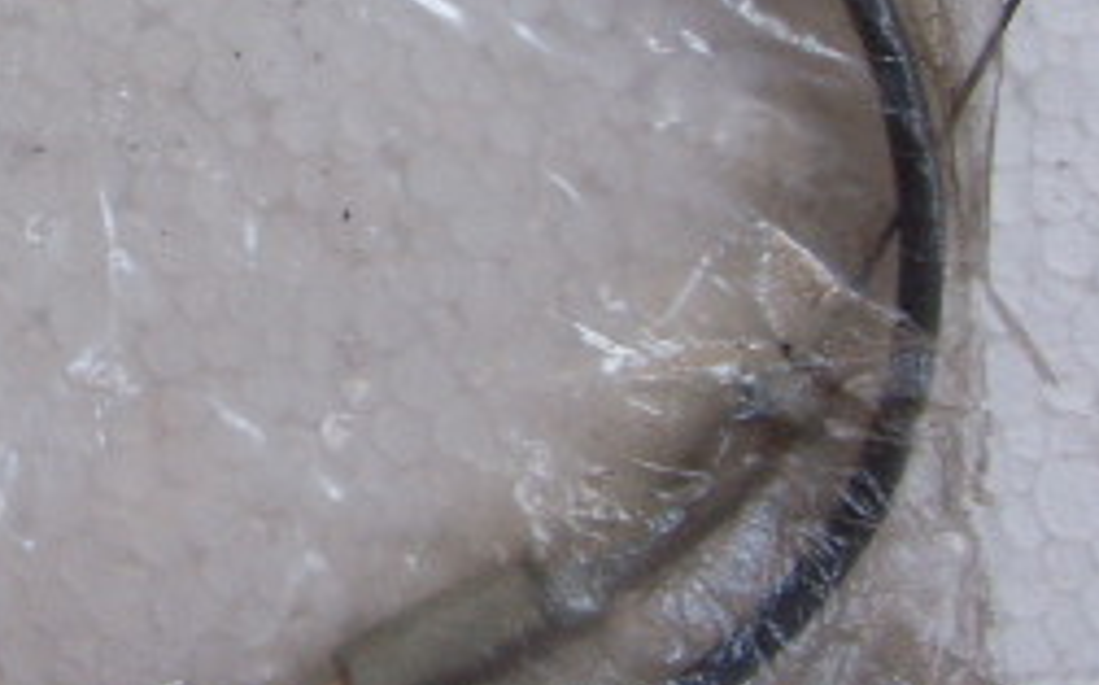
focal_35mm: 105
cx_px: -118
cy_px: -17
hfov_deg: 19.0
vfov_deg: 12.3
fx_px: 3142
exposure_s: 1/45
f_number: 3.5
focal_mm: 6.6
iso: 110
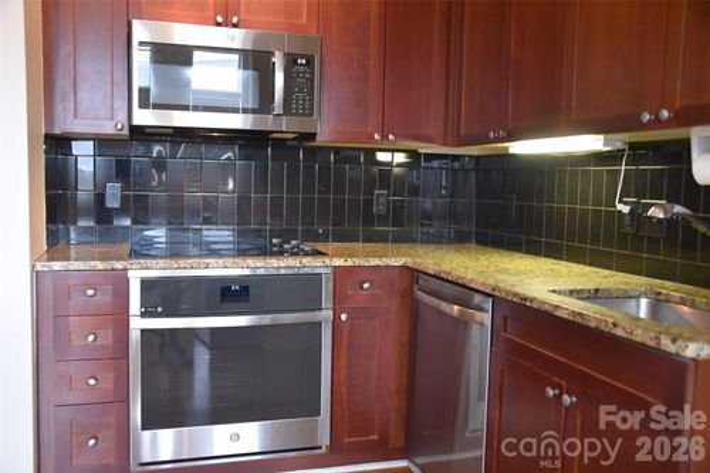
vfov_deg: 38.9
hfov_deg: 55.8
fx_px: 670
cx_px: 355
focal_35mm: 34
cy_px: 236
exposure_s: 1/160
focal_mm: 34
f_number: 3.8
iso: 6400
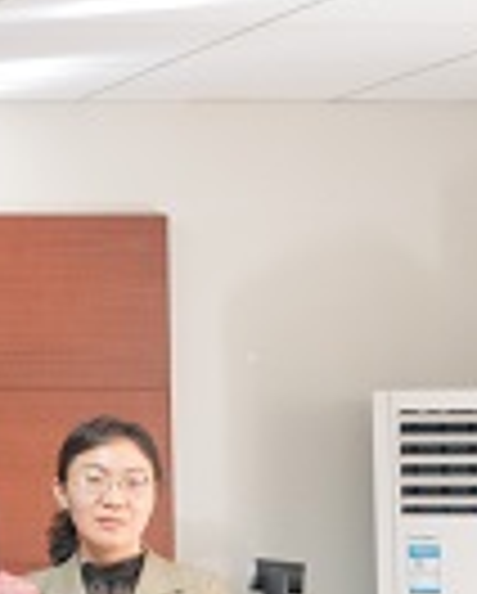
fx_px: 2923
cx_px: -778
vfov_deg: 11.6
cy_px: 234
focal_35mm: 166
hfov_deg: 8.3
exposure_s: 1/60
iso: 1000
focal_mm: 26
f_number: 4.5
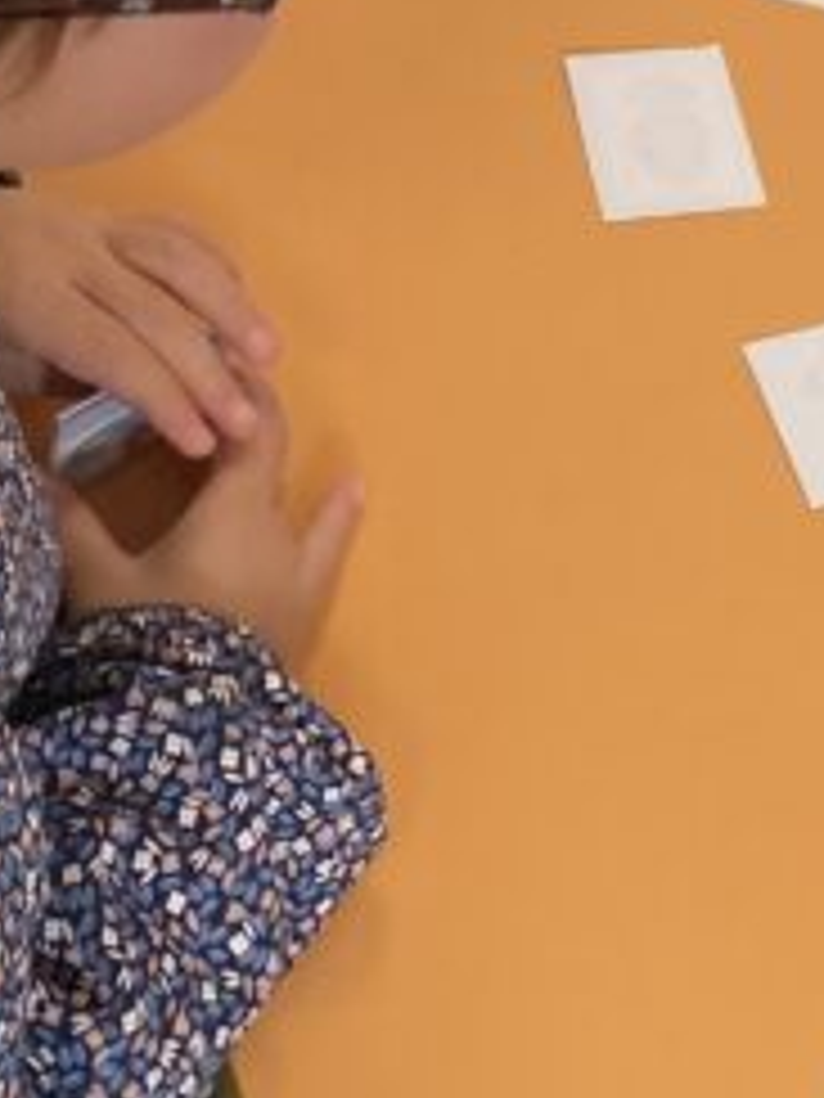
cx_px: 725
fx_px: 3460
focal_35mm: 109
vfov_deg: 15.6
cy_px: -842
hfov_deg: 13.5
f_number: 1.8
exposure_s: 1/121
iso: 50
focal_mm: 4.25
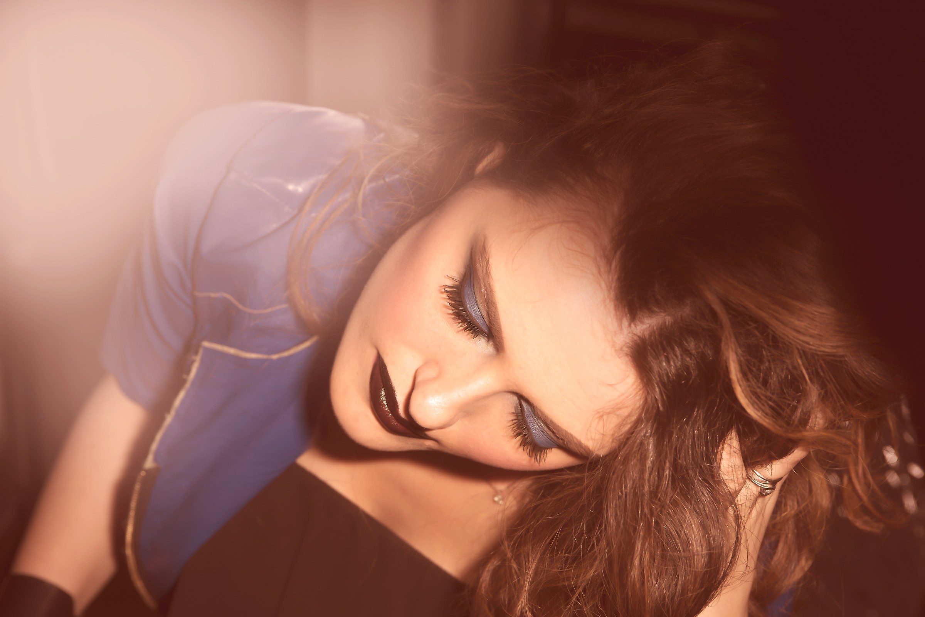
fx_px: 1799
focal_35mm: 70
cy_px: 308
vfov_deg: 19.5
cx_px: 462
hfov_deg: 28.8
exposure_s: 1/200
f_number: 10
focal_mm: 70
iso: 200
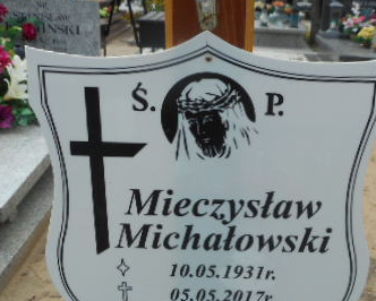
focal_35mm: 47
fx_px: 523
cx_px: 223
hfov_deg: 39.4
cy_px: 184
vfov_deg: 32.0
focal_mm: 4.5
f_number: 3.7
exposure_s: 1/320
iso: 80
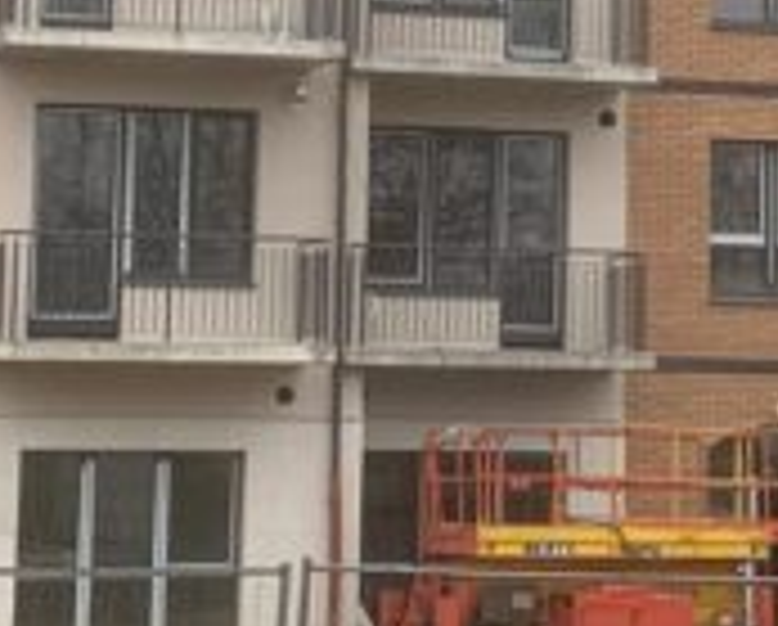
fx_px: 3460
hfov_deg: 12.8
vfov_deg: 10.2
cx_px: 549
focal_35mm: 150
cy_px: -5
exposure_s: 1/122
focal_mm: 4.25
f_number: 1.8
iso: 25
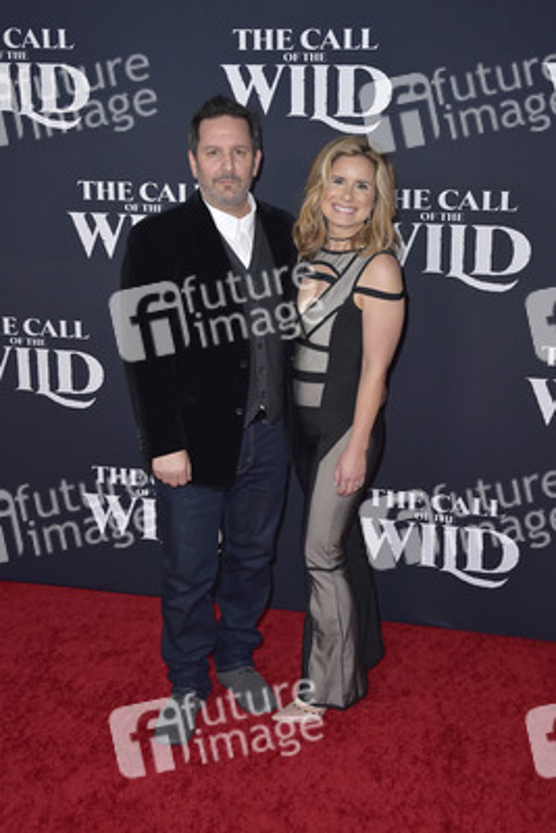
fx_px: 1042
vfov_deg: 43.6
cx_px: 278
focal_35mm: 45
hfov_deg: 29.9
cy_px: 416
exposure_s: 1/250
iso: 320
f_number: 7.1
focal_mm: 45
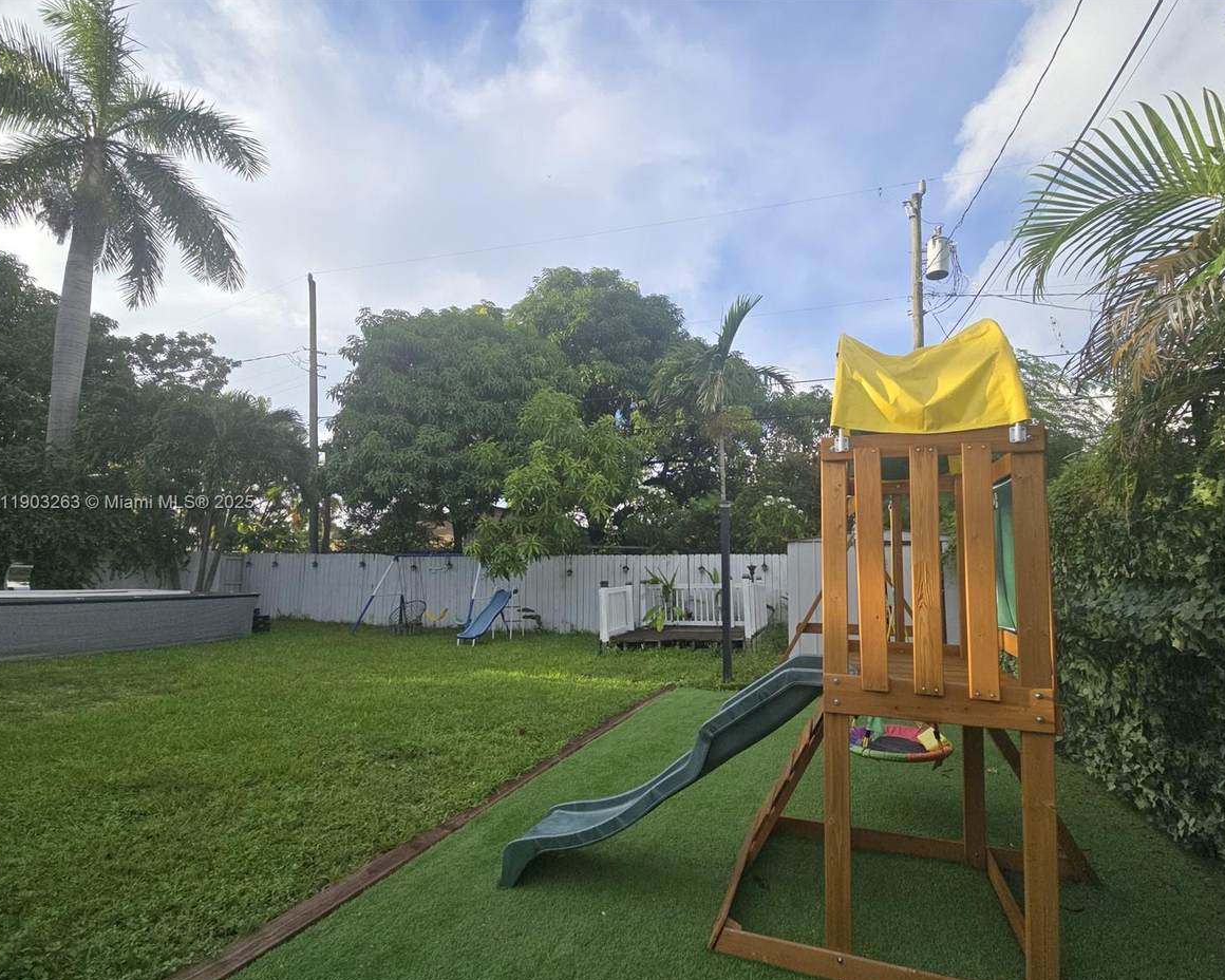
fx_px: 508
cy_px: 504
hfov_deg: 100.5
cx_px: 660
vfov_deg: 88.0
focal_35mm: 14
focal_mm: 2.2
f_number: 2.2
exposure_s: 1/1019
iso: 50
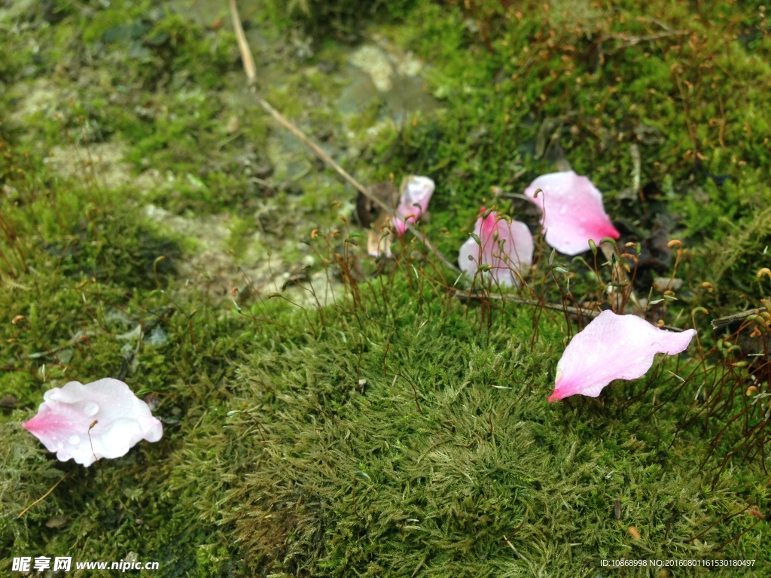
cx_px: 386
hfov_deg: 55.4
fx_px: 735
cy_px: 289
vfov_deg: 42.9
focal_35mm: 33
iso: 64
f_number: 2.4
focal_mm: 4.12
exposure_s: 1/120
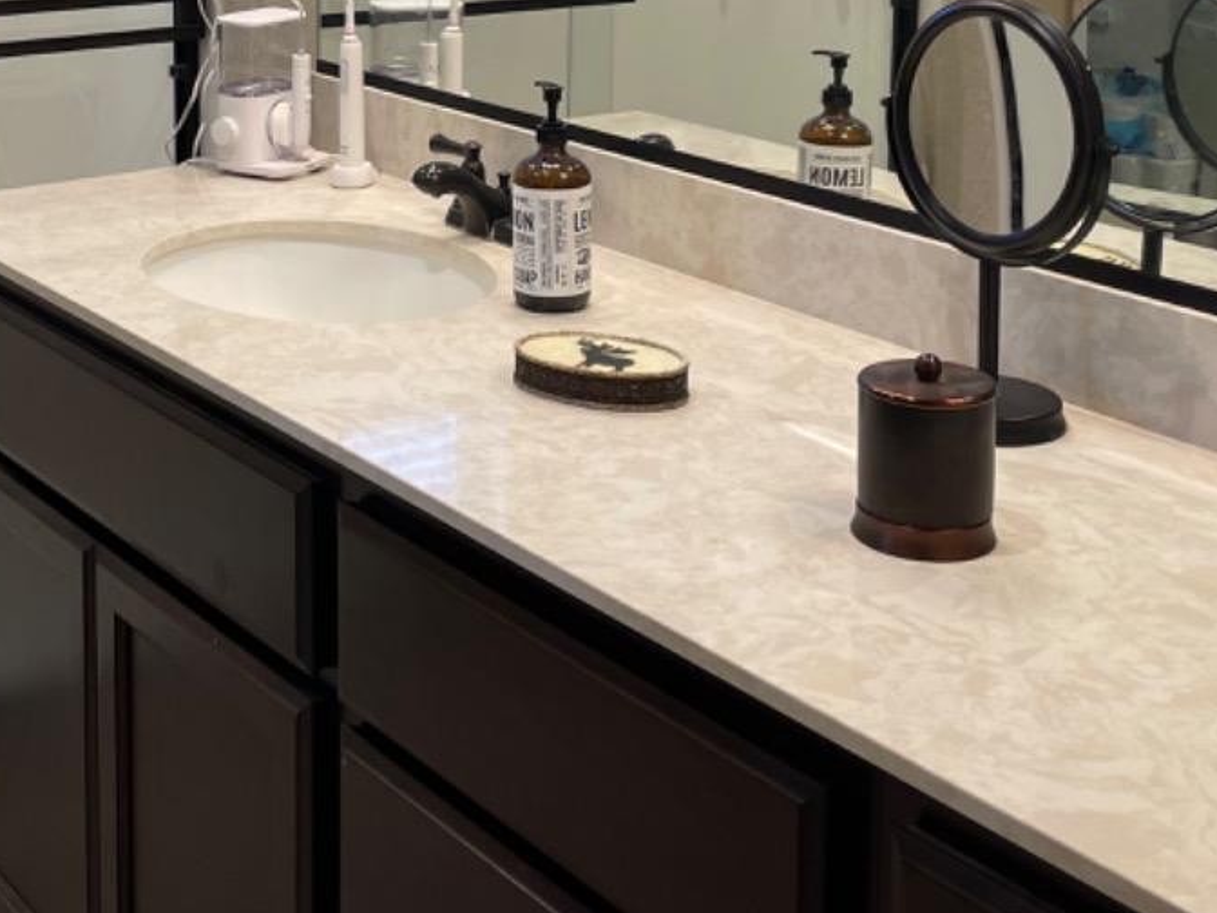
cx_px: 351
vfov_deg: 24.2
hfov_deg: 32.8
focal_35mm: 58
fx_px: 2039
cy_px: 19
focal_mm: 4.2
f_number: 1.6
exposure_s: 1/120
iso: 80
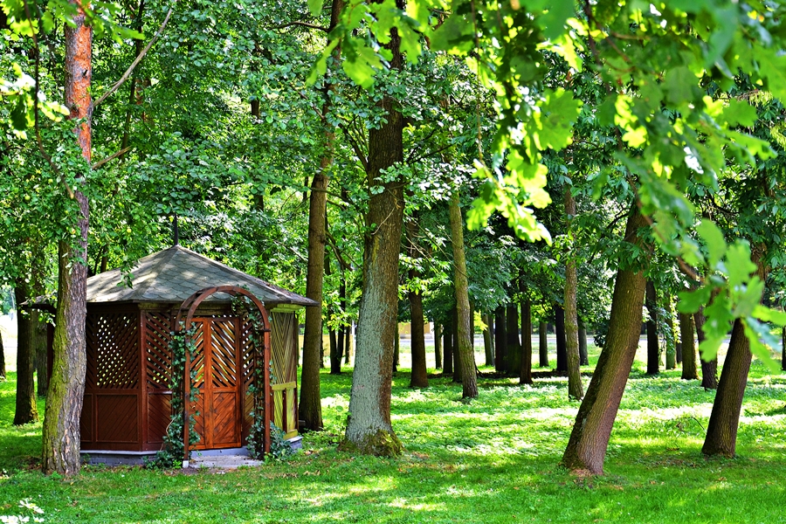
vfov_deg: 20.2
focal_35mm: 68
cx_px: 393
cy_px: 262
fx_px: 1474
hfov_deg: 29.9
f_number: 4.8
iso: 180
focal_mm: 45
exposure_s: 1/60
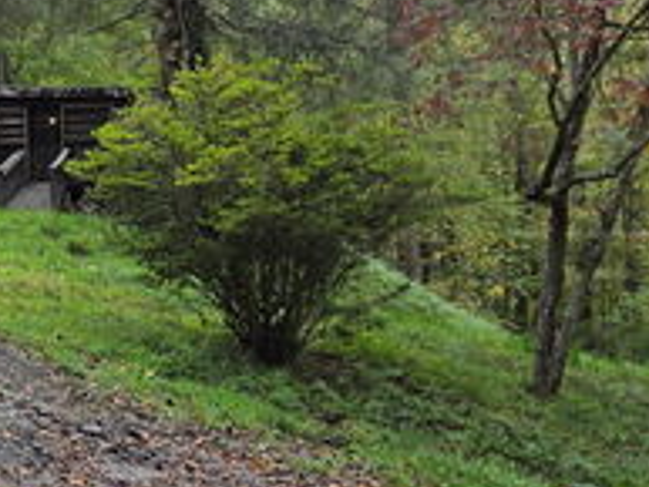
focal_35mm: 61
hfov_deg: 29.3
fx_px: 1144
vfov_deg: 23.9
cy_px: 161
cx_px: -20
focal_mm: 5.4
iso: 25
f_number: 1.8
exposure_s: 1/460
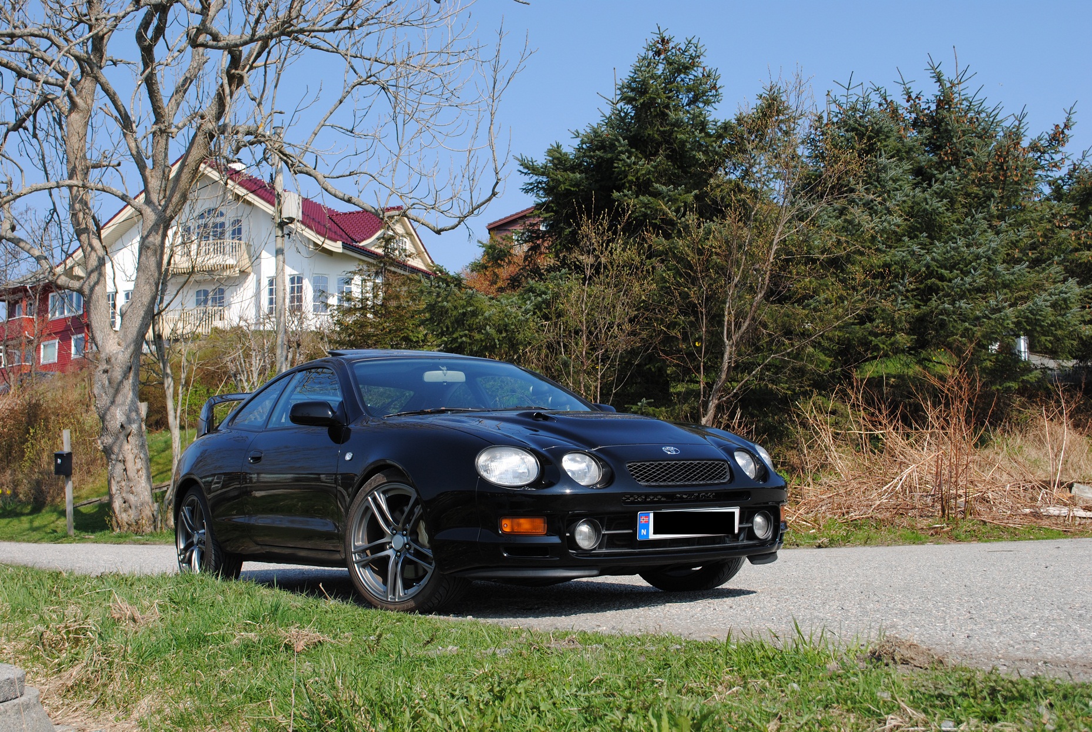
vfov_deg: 30.0
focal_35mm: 45
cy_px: 366
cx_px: 546
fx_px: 1367
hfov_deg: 43.6
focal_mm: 30
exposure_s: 1/250
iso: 100
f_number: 8
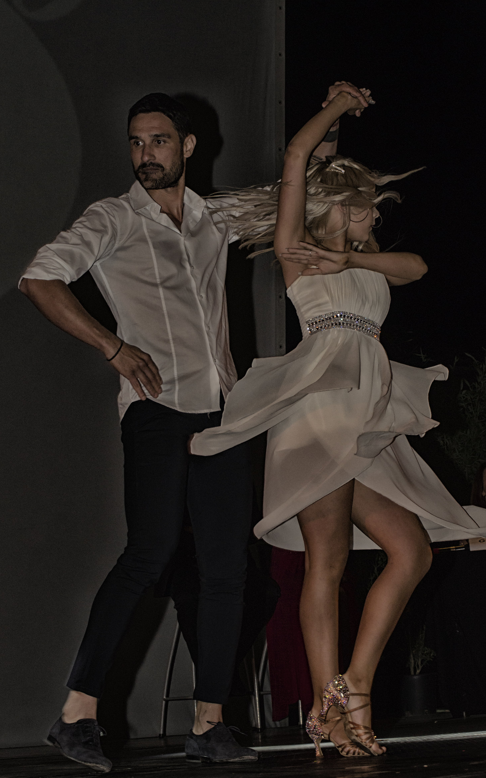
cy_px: 394
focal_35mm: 110
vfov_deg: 18.9
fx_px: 2331
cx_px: 264
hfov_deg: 11.9
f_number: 8
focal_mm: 70
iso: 1000
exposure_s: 1/160
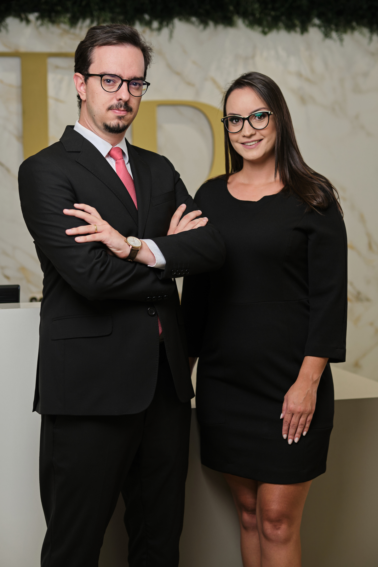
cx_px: 189
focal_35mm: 75
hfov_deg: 18.2
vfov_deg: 27.0
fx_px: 1181
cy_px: 284
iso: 160
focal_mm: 50
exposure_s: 1/125
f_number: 2
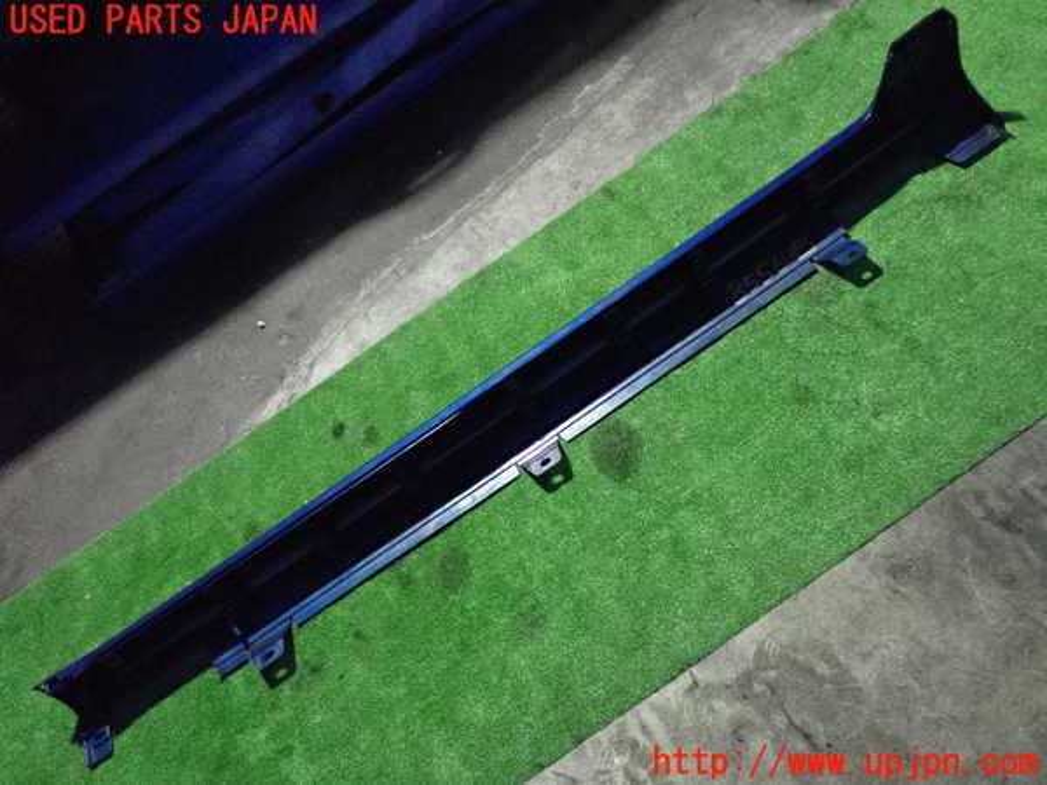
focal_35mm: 32
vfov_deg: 44.2
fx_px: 968
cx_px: 524
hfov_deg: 56.8
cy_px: 392
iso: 4000
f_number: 2.4
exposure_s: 1/125
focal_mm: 5.79
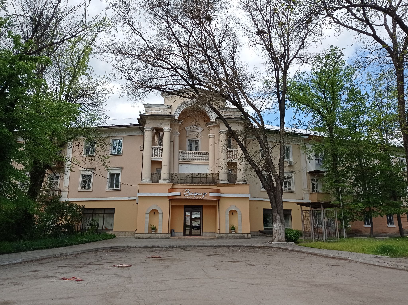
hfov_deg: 63.5
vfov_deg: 49.7
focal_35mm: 28
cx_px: 204
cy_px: 152
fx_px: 330
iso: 101
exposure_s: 1/2188
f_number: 1.79
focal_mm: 4.74
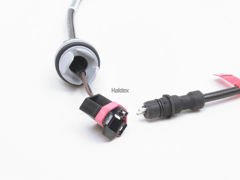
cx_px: 120
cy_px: 90
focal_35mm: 107
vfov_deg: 13.8
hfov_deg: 18.4
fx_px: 742
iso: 100
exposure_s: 1.5
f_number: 6.7
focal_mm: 22
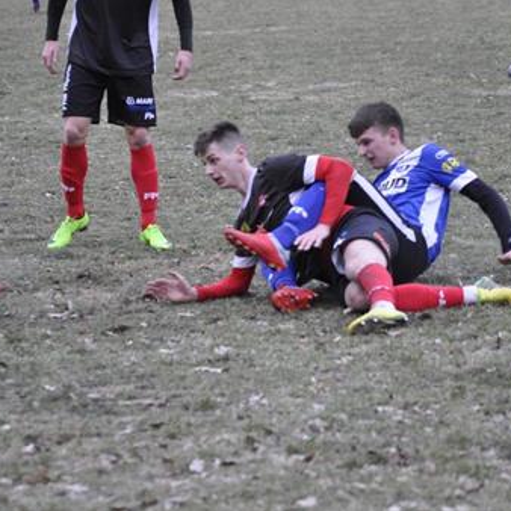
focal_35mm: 166
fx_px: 2772
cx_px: 290
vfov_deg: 10.5
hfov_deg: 10.5
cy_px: 256
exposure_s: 1/160
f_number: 4.2
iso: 1600
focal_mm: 86
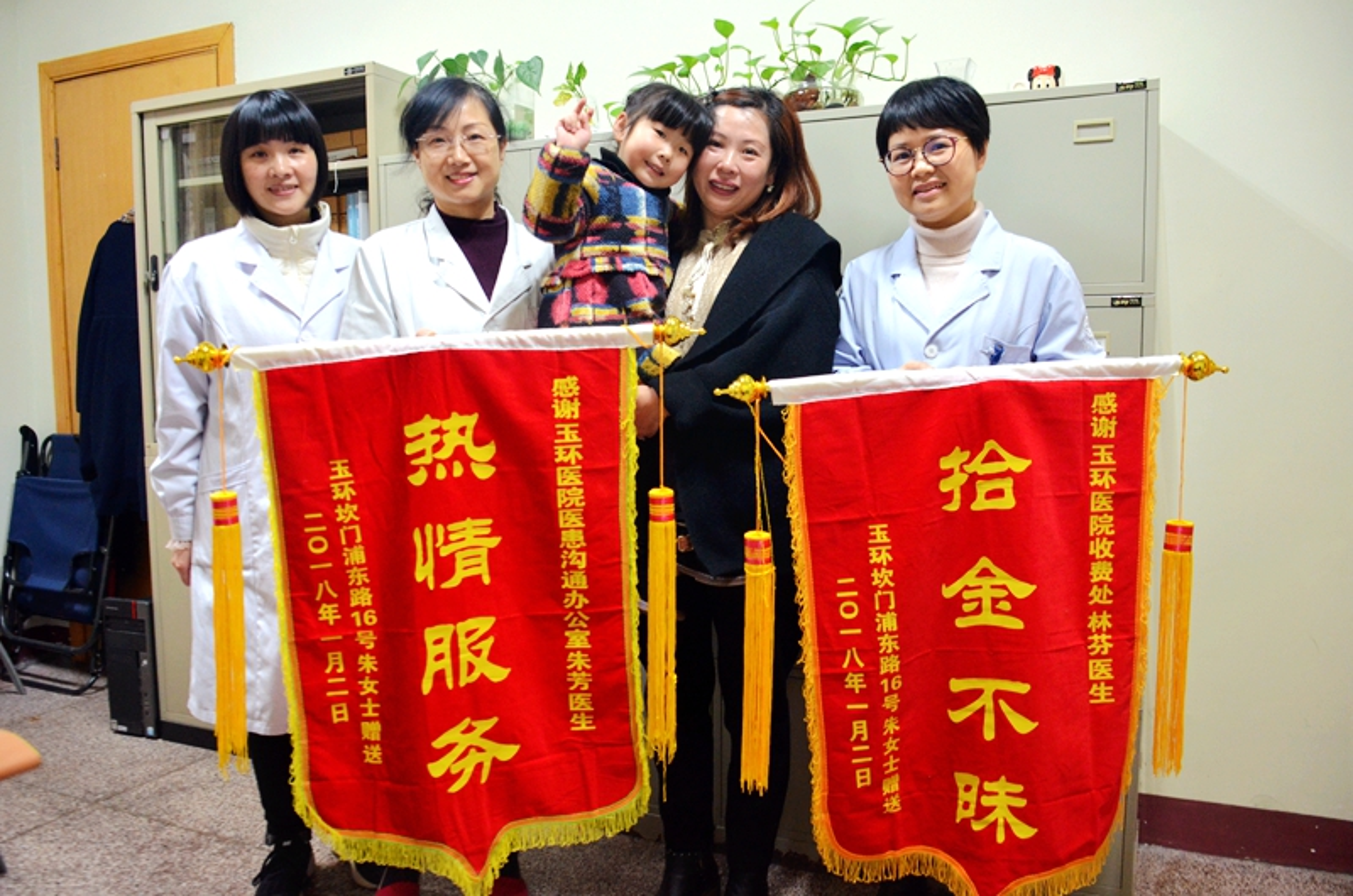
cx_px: 676
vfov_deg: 47.7
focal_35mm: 27
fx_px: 1013
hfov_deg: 67.5
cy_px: 448
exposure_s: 1/15
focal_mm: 18
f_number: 3.5
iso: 1600
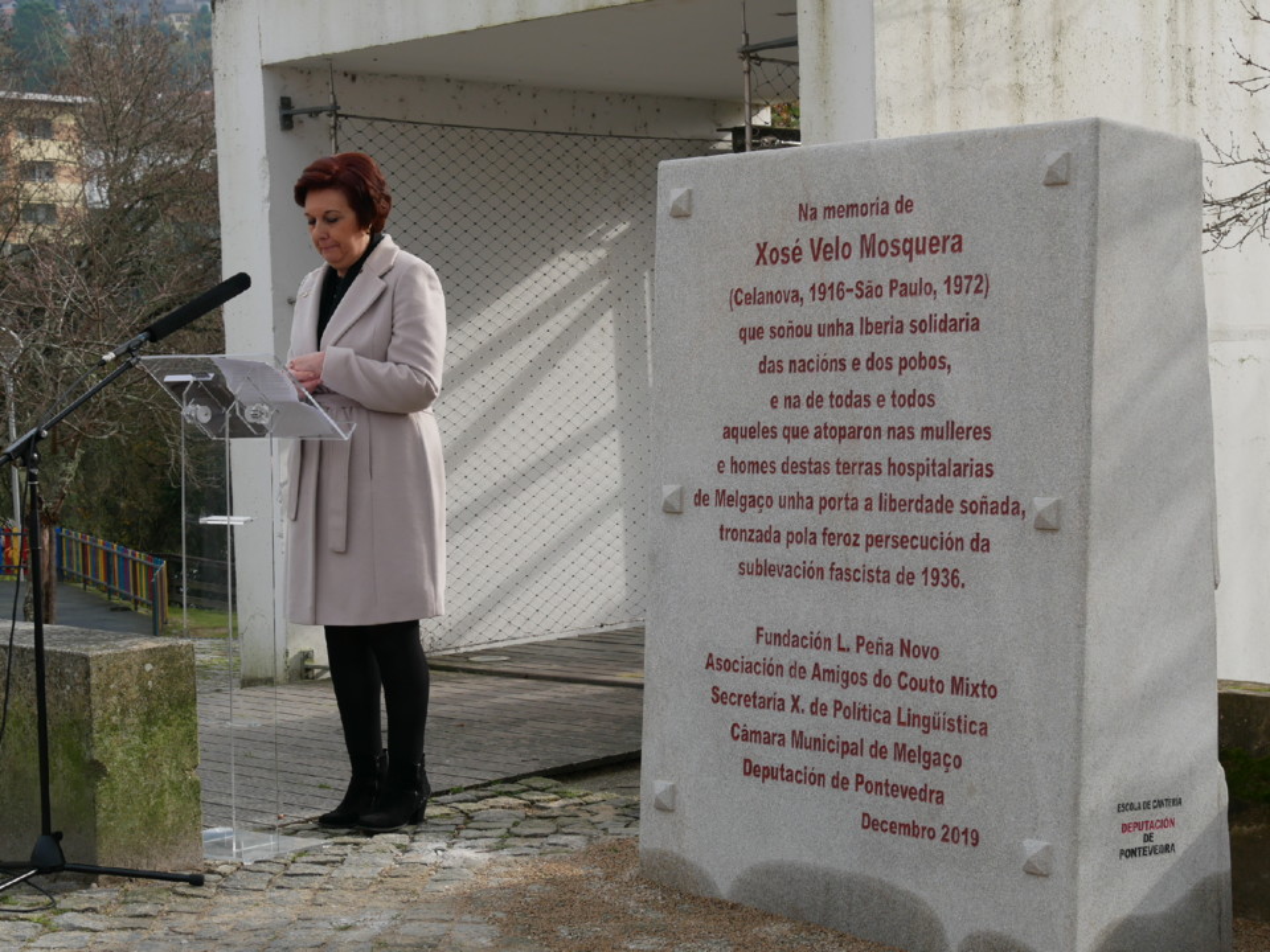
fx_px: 2495
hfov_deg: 28.6
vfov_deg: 21.6
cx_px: 635
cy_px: 476
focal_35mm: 68
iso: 200
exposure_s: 1/250
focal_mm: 34
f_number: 7.1
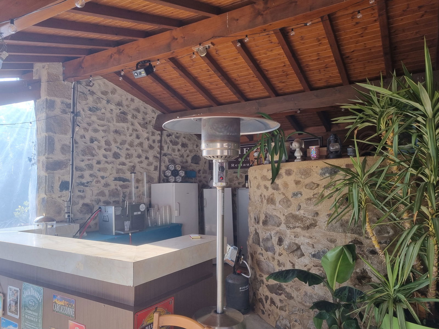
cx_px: 220
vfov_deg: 53.1
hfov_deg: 67.3
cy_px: 164
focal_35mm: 26
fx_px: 330
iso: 50
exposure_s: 1/352
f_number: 1.8
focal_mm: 5.4
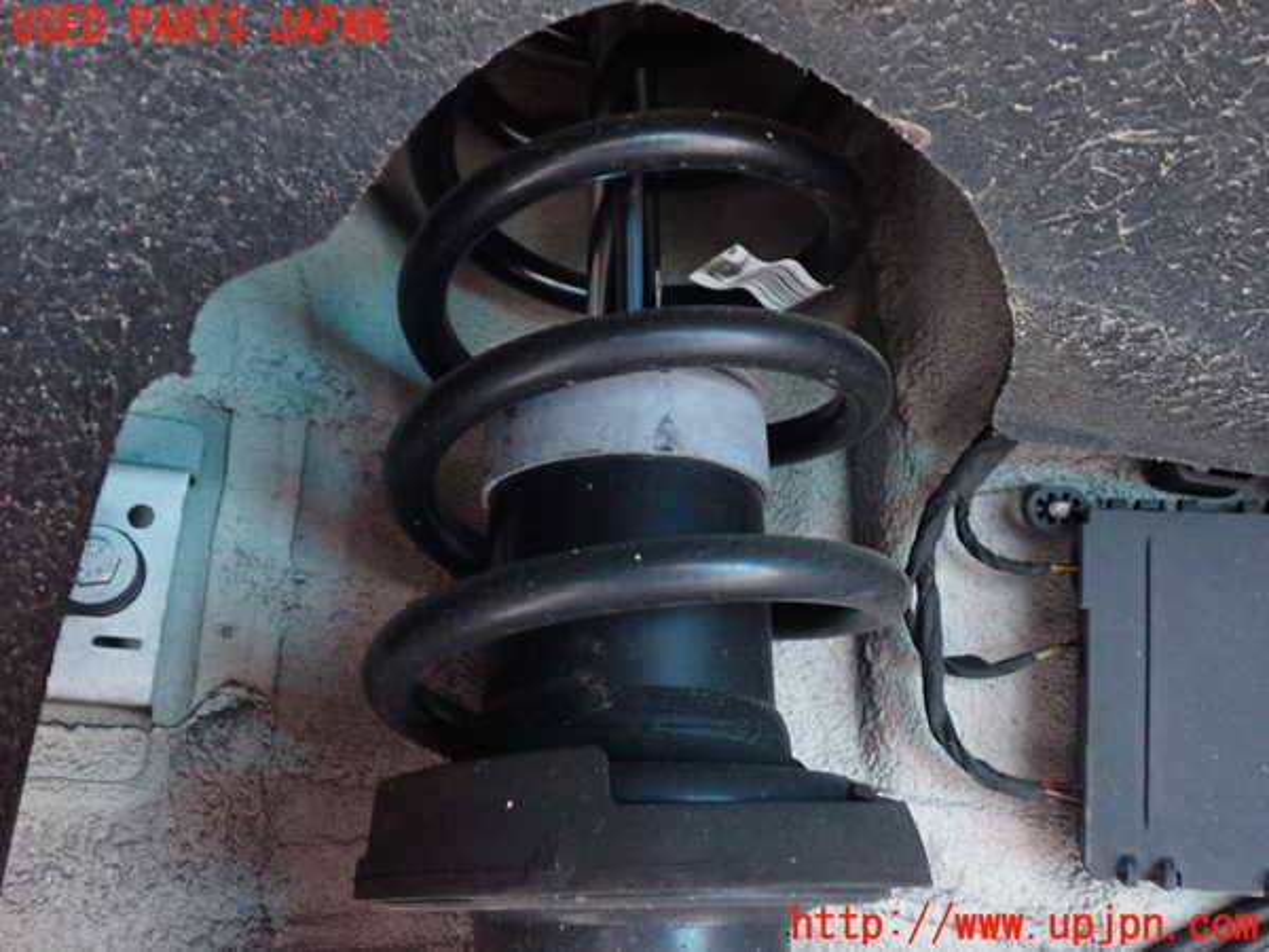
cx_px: 634
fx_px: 1100
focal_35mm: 30
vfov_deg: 46.8
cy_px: 476
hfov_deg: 60.0
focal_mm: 5.4
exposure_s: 1/13
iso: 800
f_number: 2.3
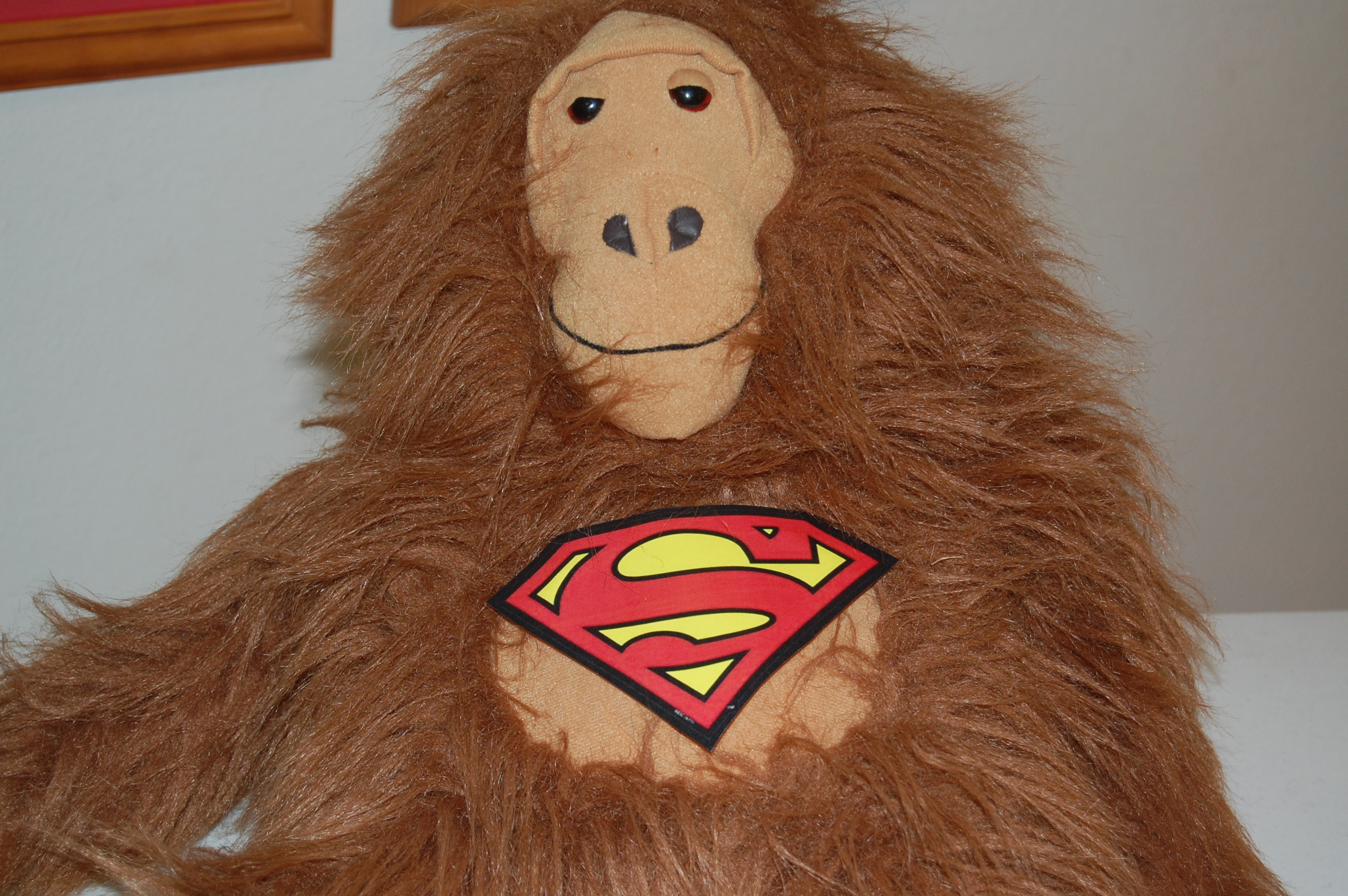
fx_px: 3086
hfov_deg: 24.6
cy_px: 448
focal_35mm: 82
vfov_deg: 16.5
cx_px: 674
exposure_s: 1/60
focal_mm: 55
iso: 400
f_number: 5.6
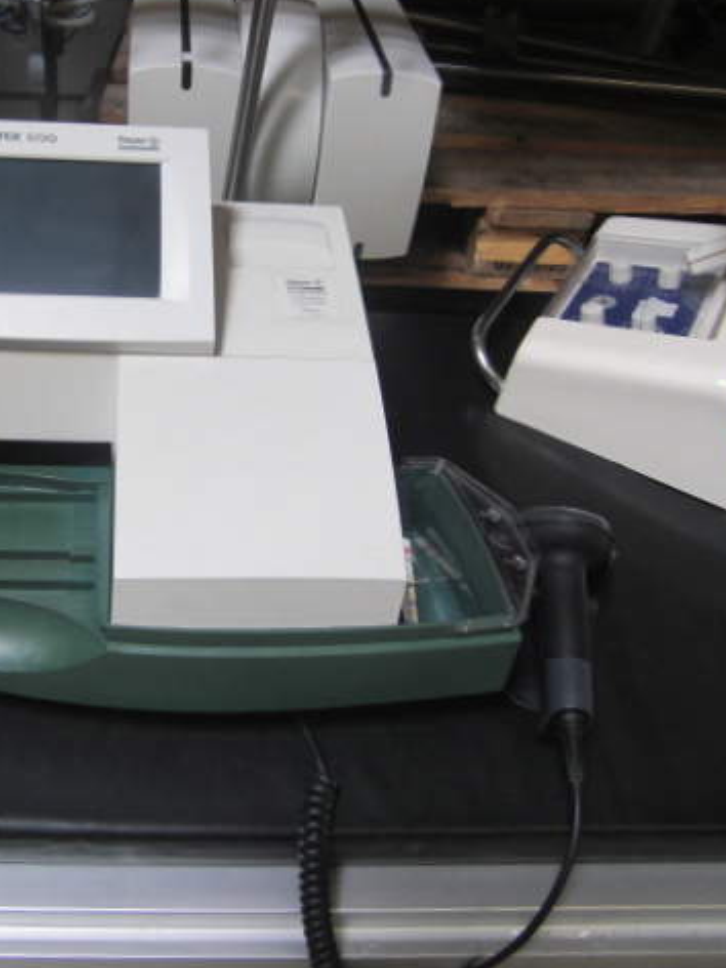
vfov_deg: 49.0
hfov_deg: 37.2
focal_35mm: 38
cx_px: 221
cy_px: 478
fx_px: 1063
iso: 100
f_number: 2.6
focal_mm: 4.9
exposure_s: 1/80
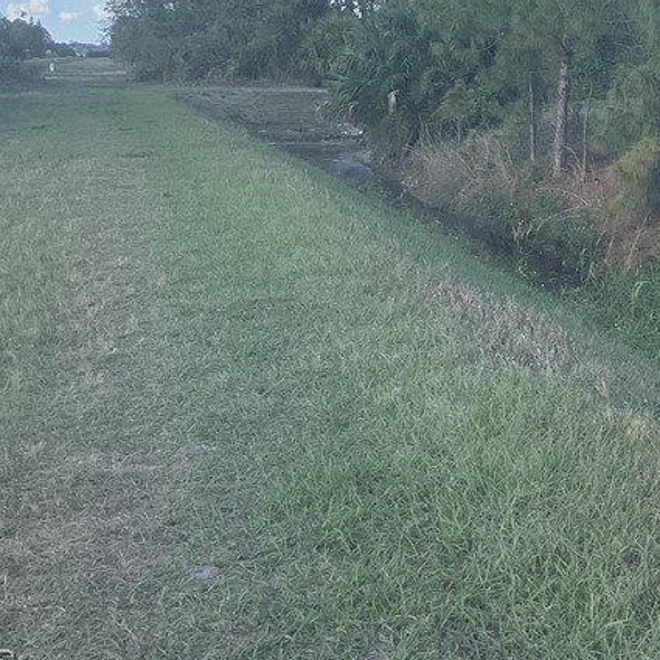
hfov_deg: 25.1
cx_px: 621
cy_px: 101
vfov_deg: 25.5
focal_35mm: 66
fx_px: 1424
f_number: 2.4
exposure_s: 1/485
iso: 25
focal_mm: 3.3
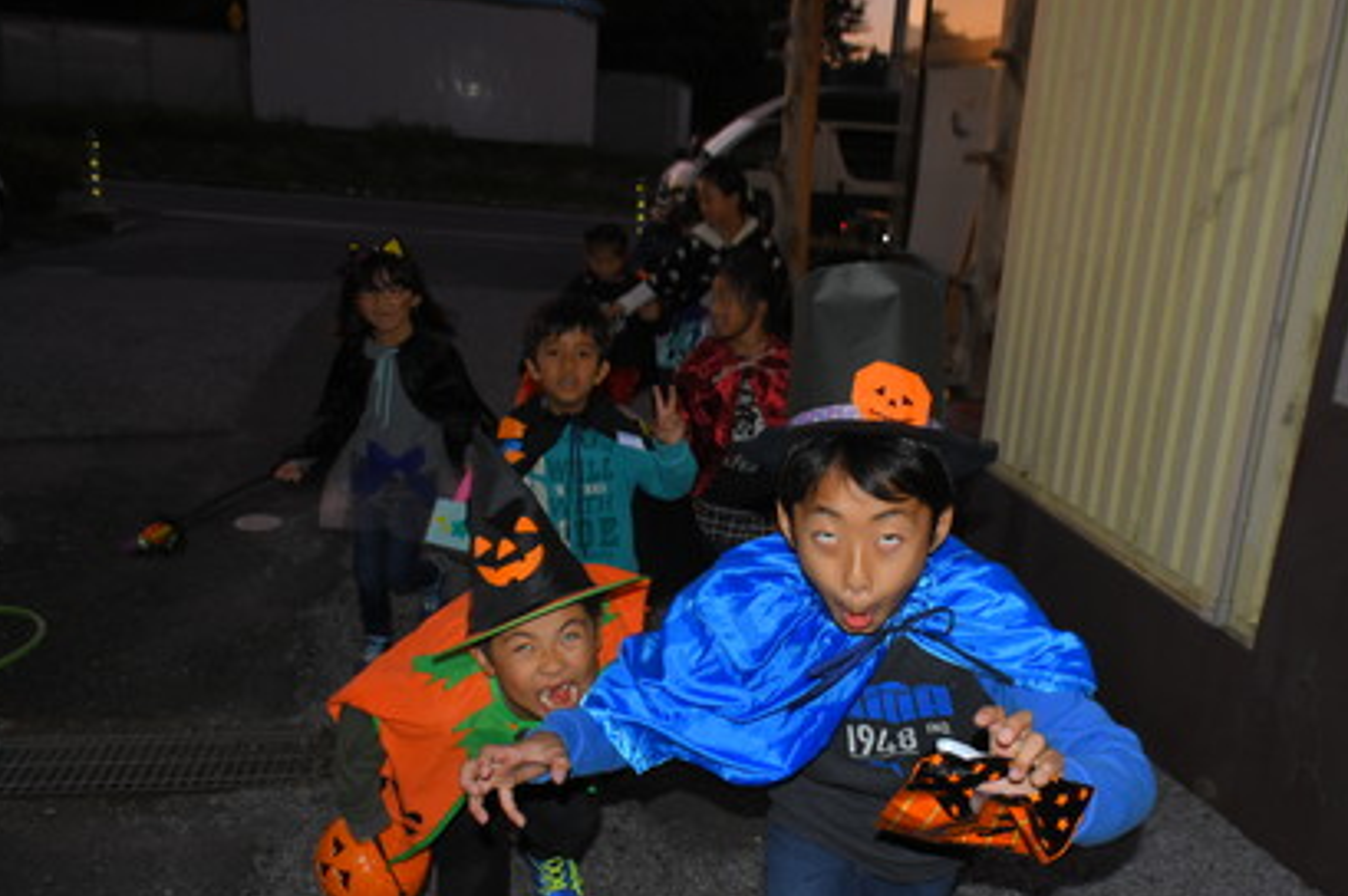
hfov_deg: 56.9
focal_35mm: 33
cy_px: 539
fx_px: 1235
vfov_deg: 39.7
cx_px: 801
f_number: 5
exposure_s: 1/60
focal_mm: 18
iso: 1000
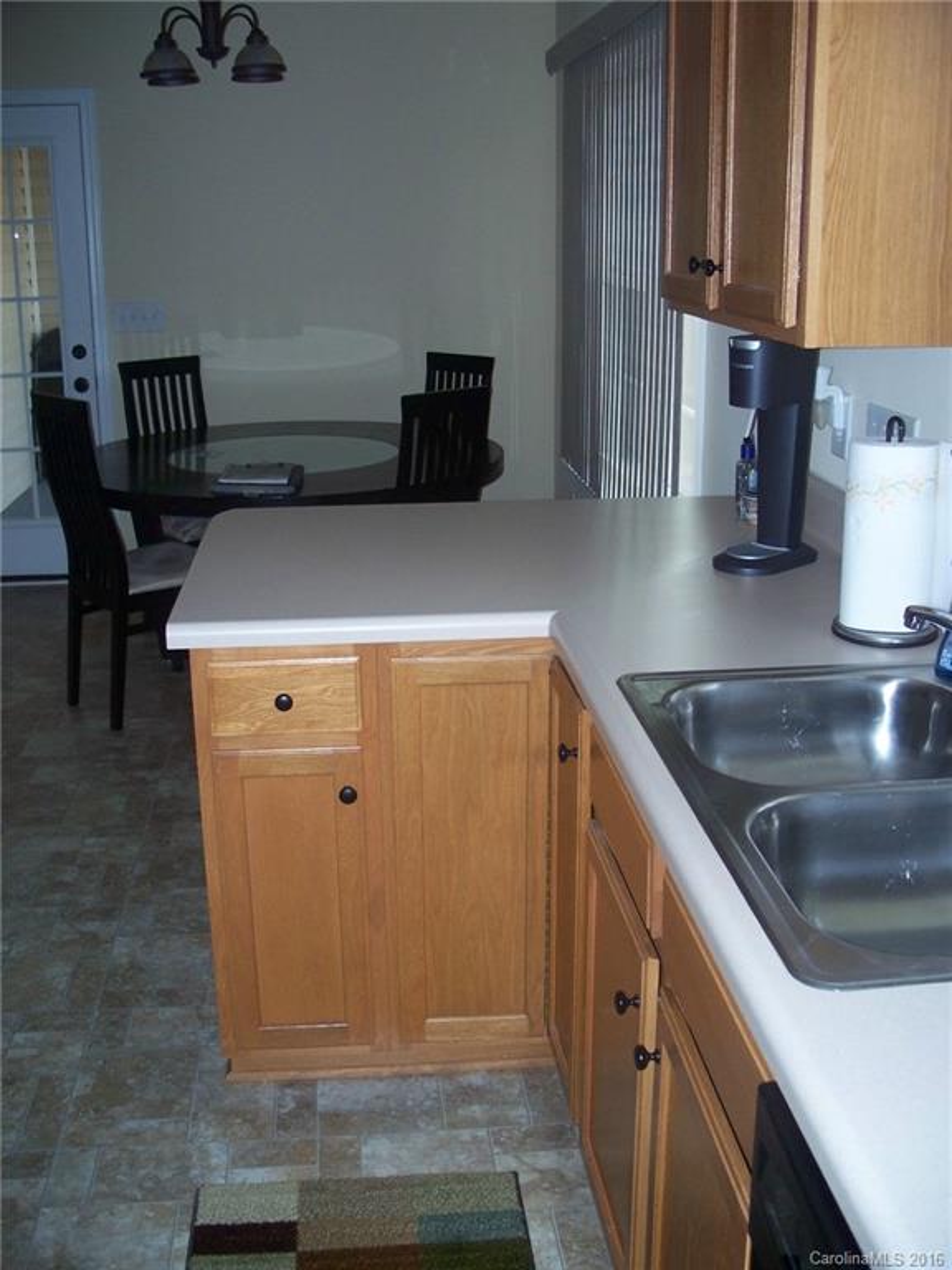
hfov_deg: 38.7
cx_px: 476
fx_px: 1357
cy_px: 635
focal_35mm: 37
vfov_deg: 50.1
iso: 200
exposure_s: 1/60
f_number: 2.8
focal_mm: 7.8
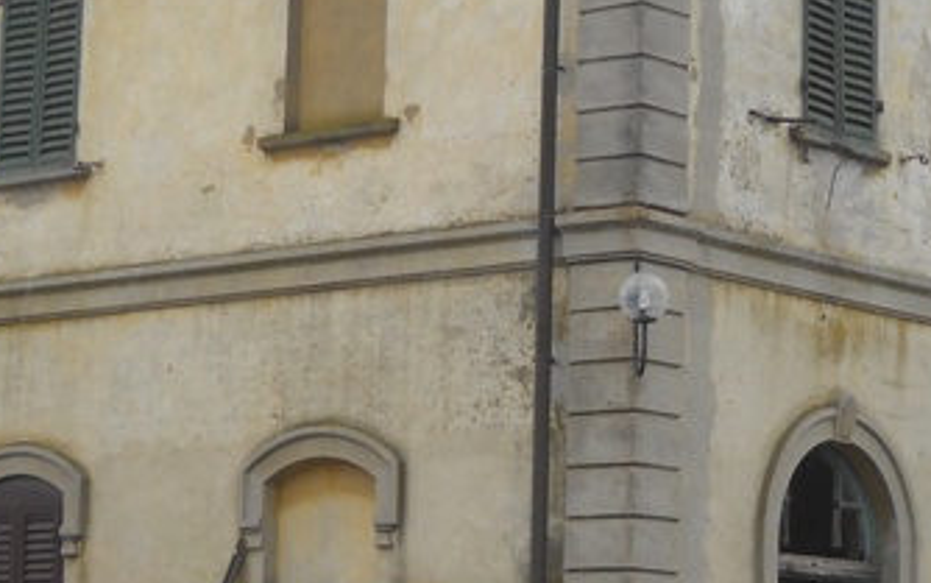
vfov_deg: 10.7
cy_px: 285
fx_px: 3097
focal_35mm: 122
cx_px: 630
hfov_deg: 17.1
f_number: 3.3
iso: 64
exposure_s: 1/192
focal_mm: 7.88
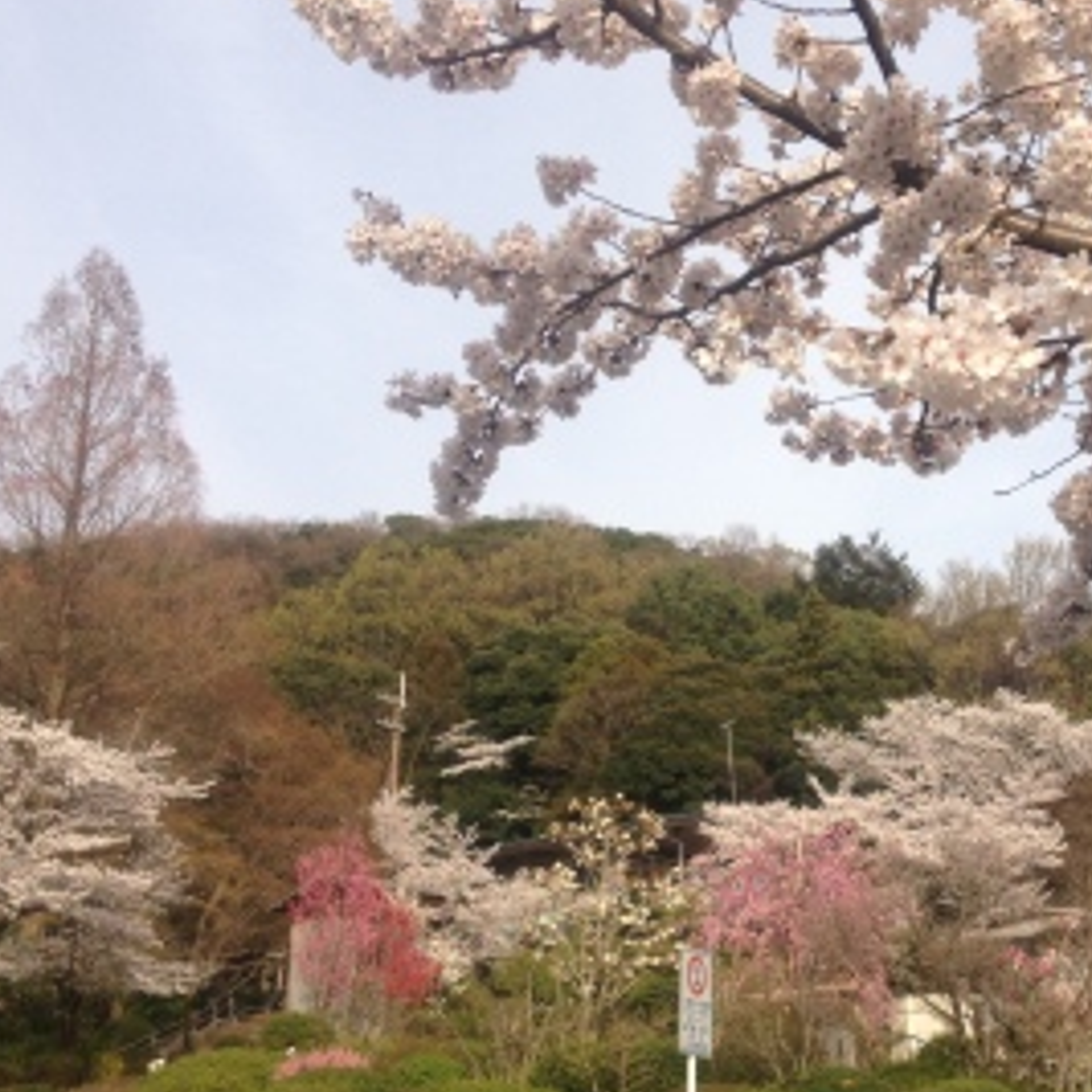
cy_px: 710
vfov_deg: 29.4
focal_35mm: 58
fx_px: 2070
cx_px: 834
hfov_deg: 29.0
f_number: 2.4
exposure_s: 1/1022
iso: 50
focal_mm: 4.28
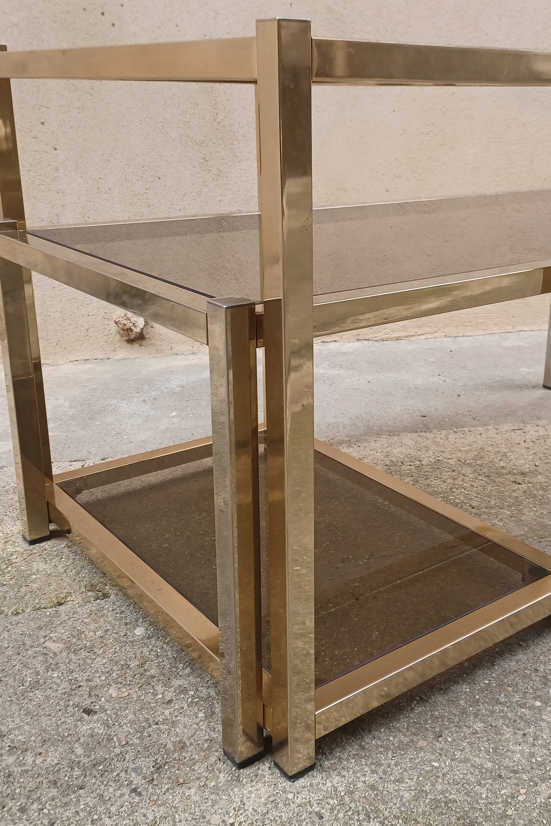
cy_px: 376
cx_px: 367
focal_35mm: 38
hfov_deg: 34.7
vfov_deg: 50.6
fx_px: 872
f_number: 1.8
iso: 50
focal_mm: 4.6
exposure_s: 1/49
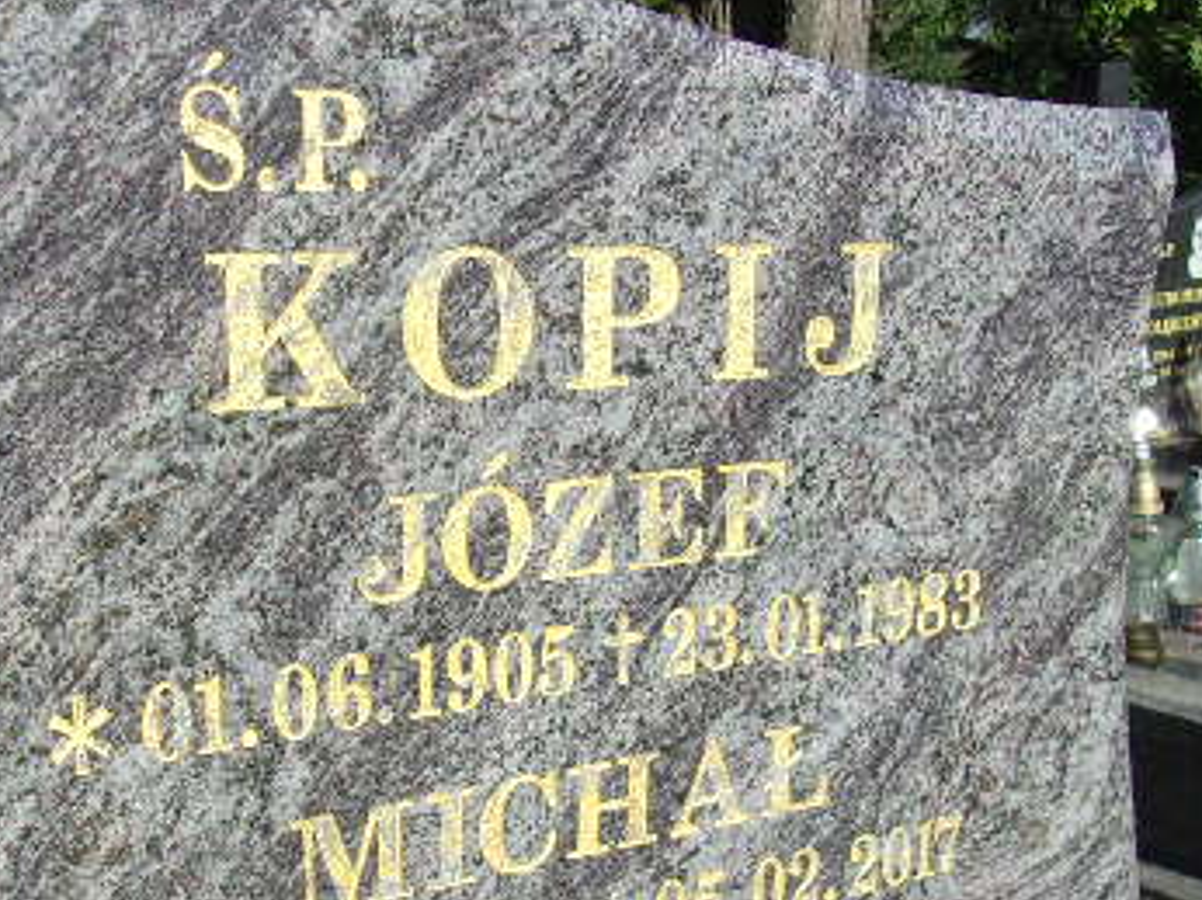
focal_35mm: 50
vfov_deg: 28.9
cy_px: 598
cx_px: 462
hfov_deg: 38.0
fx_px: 1735
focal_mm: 4.9
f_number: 10.4
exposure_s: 1/85
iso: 80
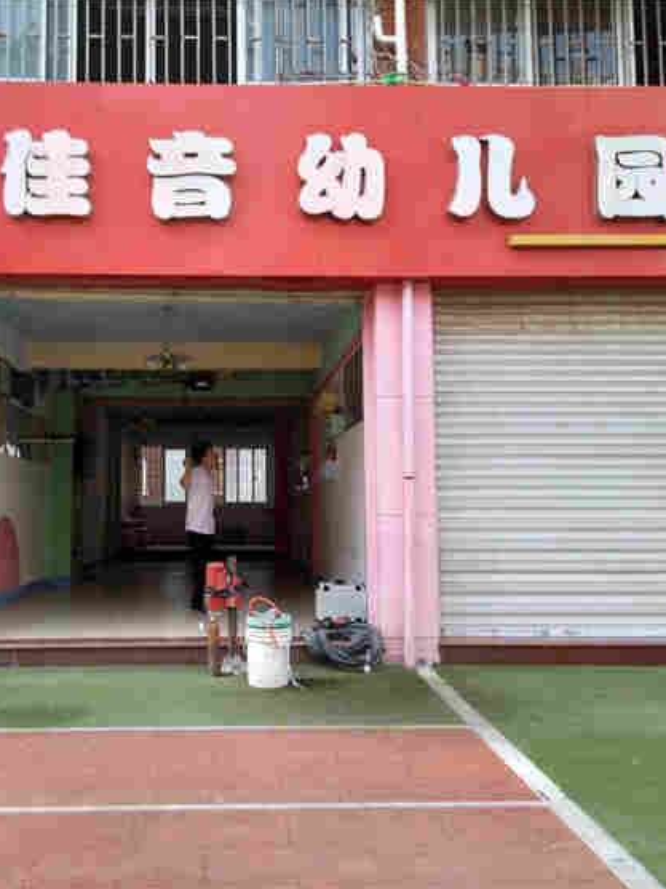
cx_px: 260
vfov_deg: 58.4
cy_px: 445
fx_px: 795
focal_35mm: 31
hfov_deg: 45.2
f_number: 2
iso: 100
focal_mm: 4.04
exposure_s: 1/102
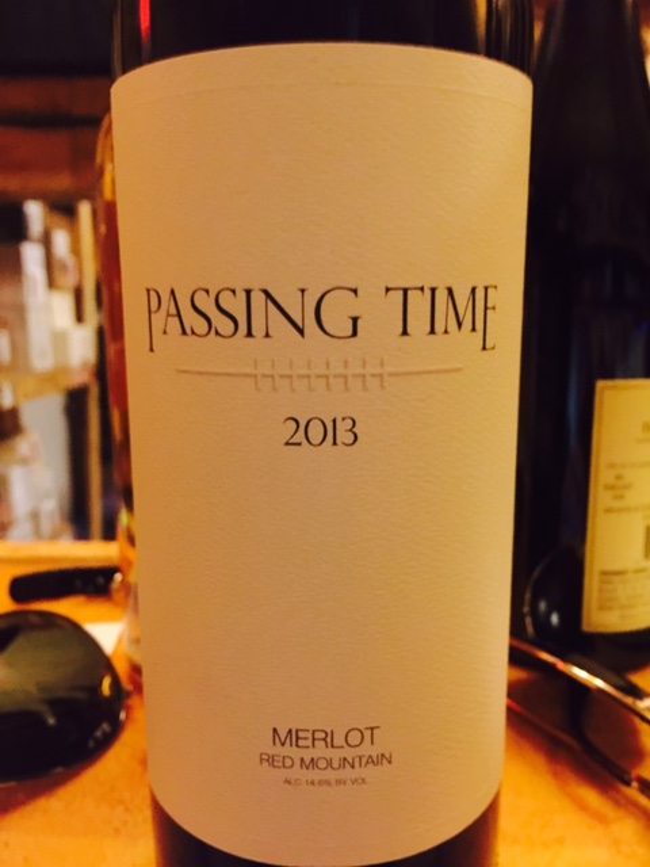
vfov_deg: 61.7
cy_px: 434
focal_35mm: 29
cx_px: 325
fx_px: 726
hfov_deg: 48.2
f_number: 2.2
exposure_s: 1/4
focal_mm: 4.15
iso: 160
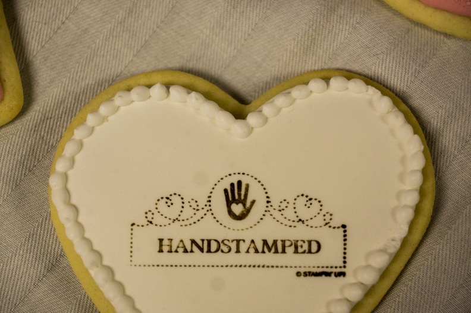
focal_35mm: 120
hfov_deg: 17.1
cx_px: 236
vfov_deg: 11.4
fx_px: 1569
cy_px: 156
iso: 500
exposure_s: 1/160
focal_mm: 80
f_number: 4.5
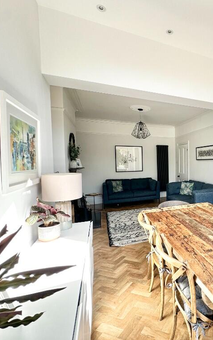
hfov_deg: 51.7
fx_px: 186
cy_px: 171
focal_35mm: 20
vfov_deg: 85.1
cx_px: 196
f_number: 2.2
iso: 40
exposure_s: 1/99
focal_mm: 2.22
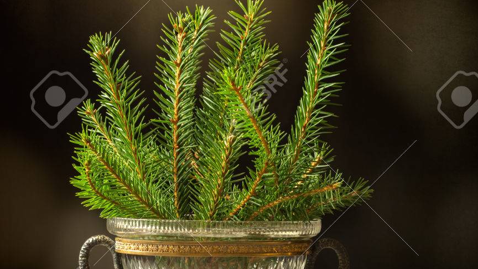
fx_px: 1698
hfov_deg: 16.0
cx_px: 239
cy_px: 197
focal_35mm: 134
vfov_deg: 9.0
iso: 100
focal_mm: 85
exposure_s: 1/250
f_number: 13
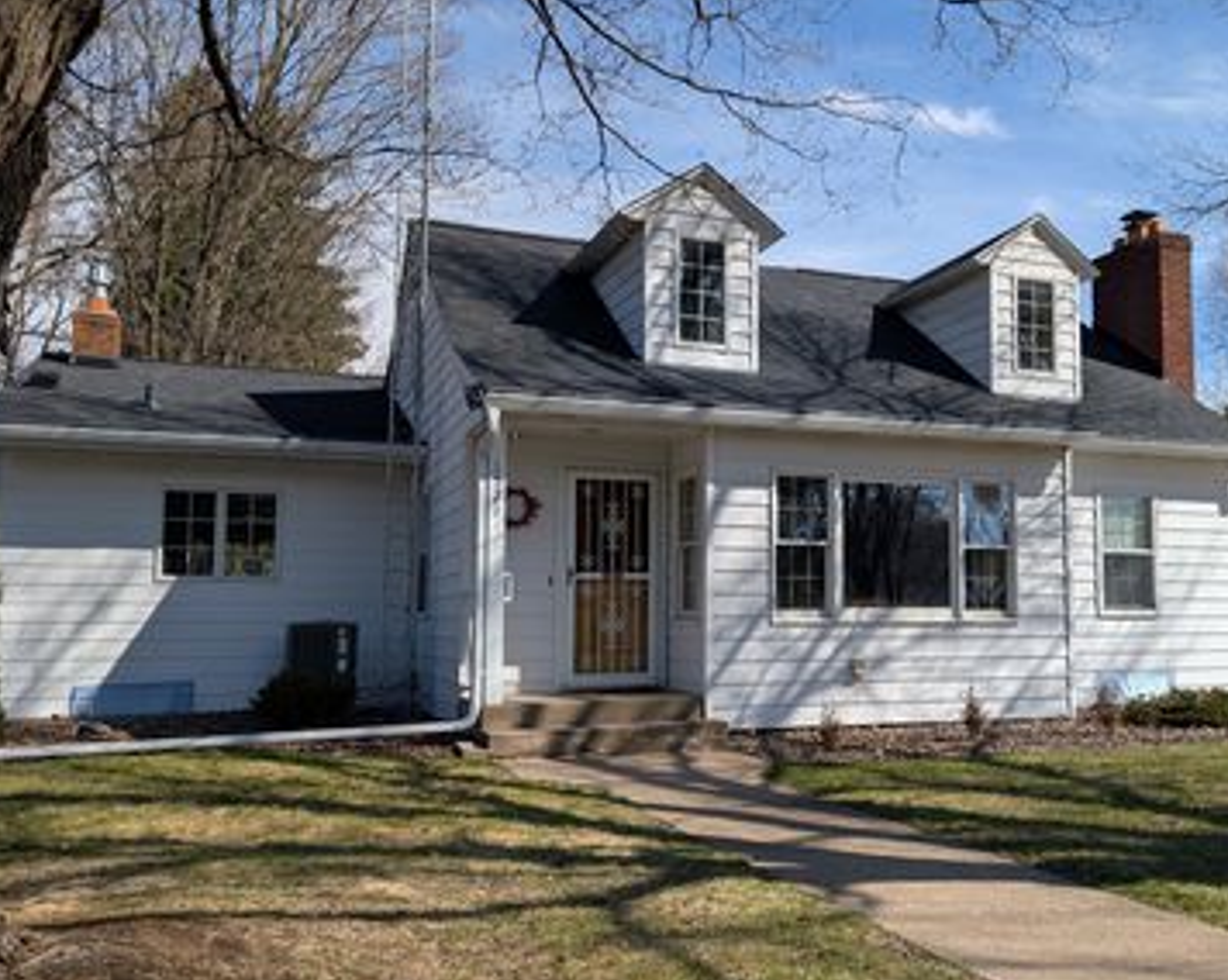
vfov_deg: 44.5
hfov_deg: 53.6
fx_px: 1198
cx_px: 776
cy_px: 509
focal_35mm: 33
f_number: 1.68
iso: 21
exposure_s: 1/1290
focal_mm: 6.9
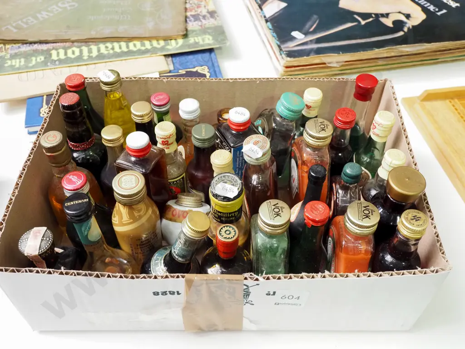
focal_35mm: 34
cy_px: 174
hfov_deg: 54.0
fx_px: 457
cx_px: 232
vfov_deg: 41.8
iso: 2500
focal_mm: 17
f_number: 5.6
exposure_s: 1/80
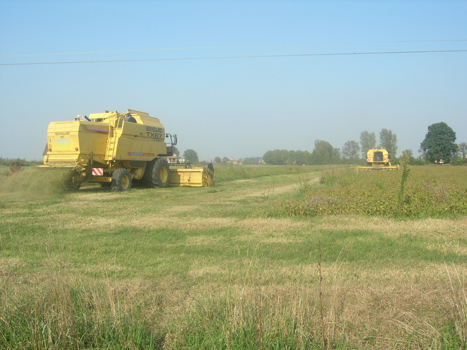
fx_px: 513
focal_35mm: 38
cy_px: 175
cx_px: 234
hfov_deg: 49.0
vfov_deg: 37.7
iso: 64
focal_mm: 7.8
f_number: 4.8
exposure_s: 1/359
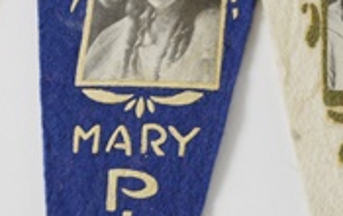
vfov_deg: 11.4
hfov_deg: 17.6
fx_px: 1077
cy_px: 73
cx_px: 349
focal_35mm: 115
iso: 200
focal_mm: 22
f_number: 5.6
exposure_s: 1/125
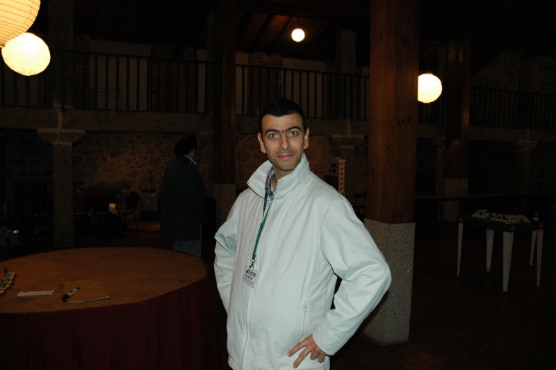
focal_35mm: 27
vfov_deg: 47.9
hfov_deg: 67.4
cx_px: 278
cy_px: 185
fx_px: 417
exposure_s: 1/60
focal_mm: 18
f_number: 4
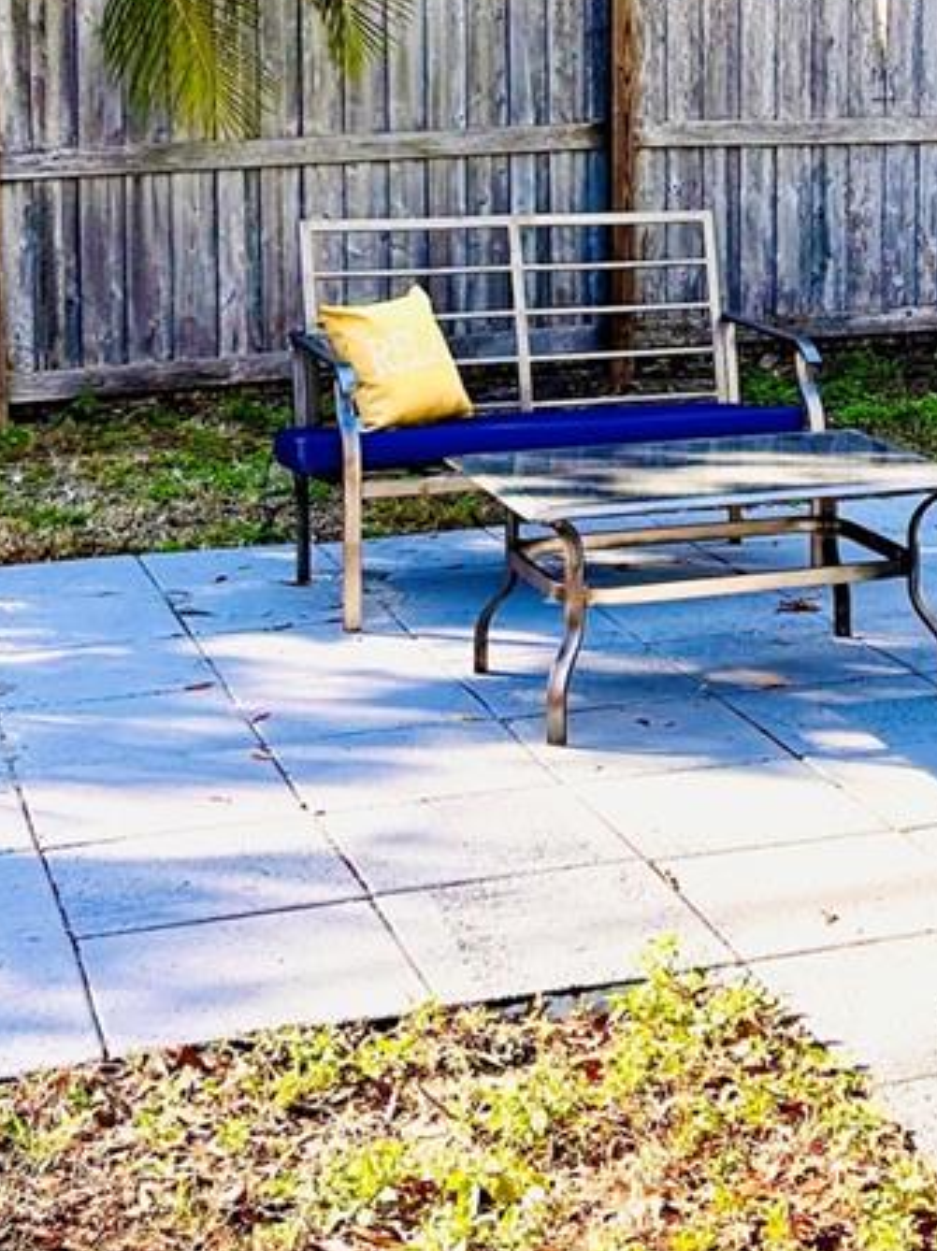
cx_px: 783
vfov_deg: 27.1
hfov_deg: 20.7
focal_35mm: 70
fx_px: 2529
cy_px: 205
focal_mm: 5.7
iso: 50
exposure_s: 1/753
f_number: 1.5
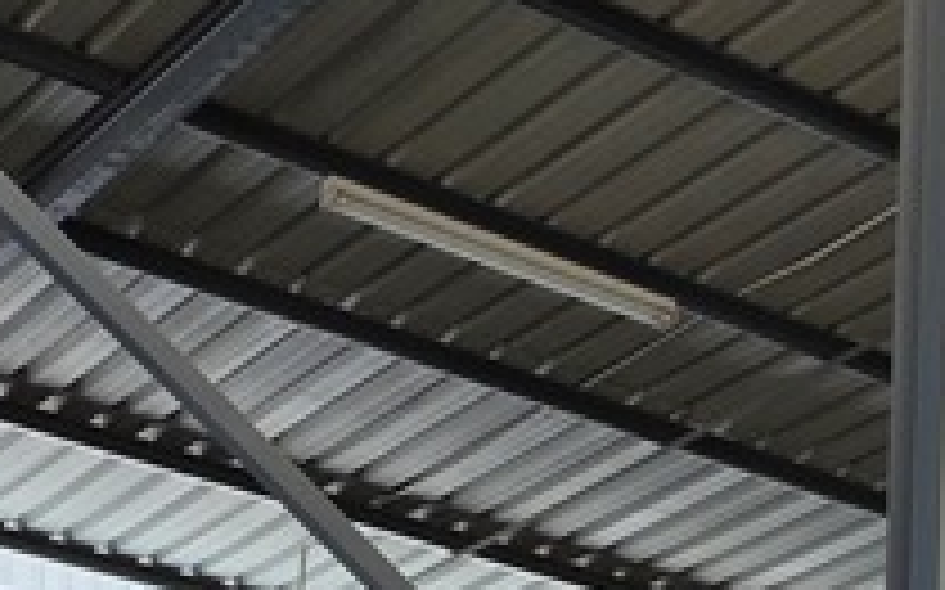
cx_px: 1426
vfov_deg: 9.3
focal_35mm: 119
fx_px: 3063
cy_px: 1621
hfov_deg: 16.0
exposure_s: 1/1242
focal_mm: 6.25
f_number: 1.7
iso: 80
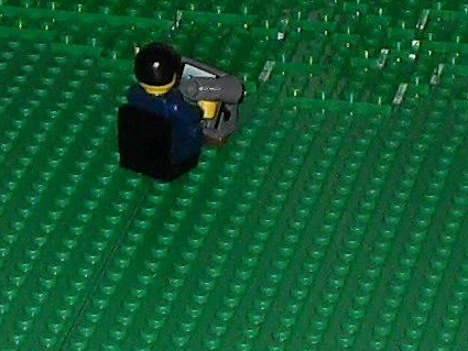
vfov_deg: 5.2
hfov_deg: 7.0
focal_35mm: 284
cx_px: 225
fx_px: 3841
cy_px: -30
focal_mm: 6.3
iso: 100
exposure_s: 1/45
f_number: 2.8
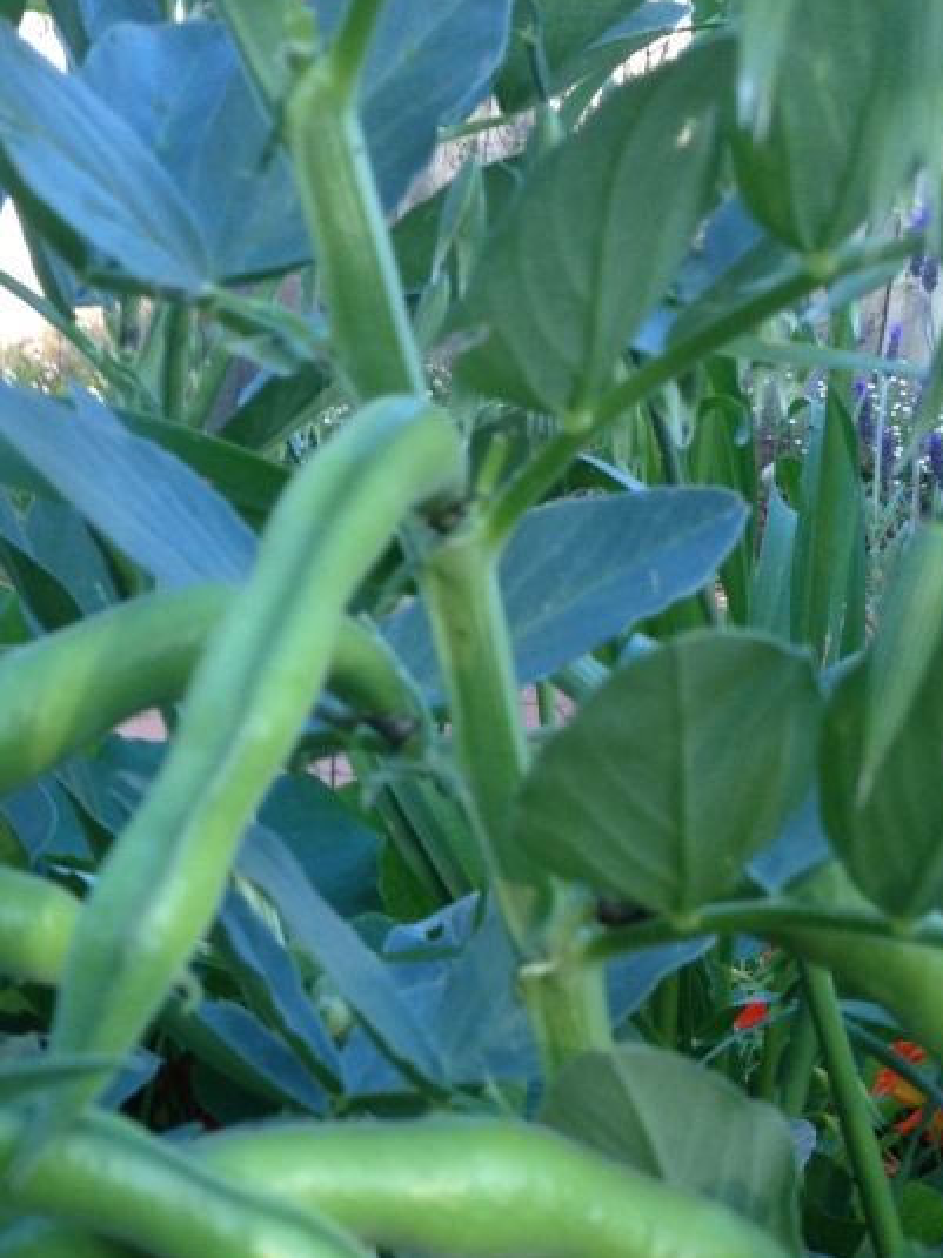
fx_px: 2435
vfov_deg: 28.4
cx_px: 75
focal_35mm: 67
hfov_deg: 21.4
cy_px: 990
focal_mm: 4.28
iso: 80
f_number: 2.4
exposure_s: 1/120
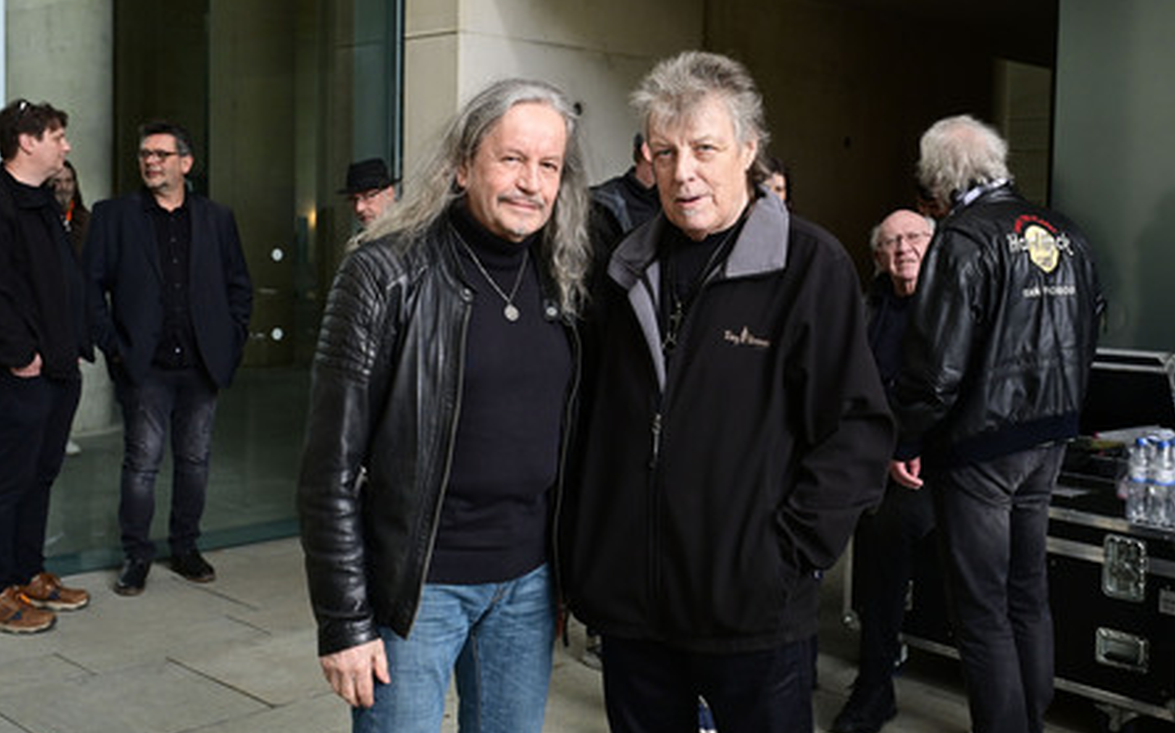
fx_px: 1152
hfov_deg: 54.0
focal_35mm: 36
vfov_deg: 35.3
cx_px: 590
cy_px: 363
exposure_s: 1/200
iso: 2000
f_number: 9
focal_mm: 35
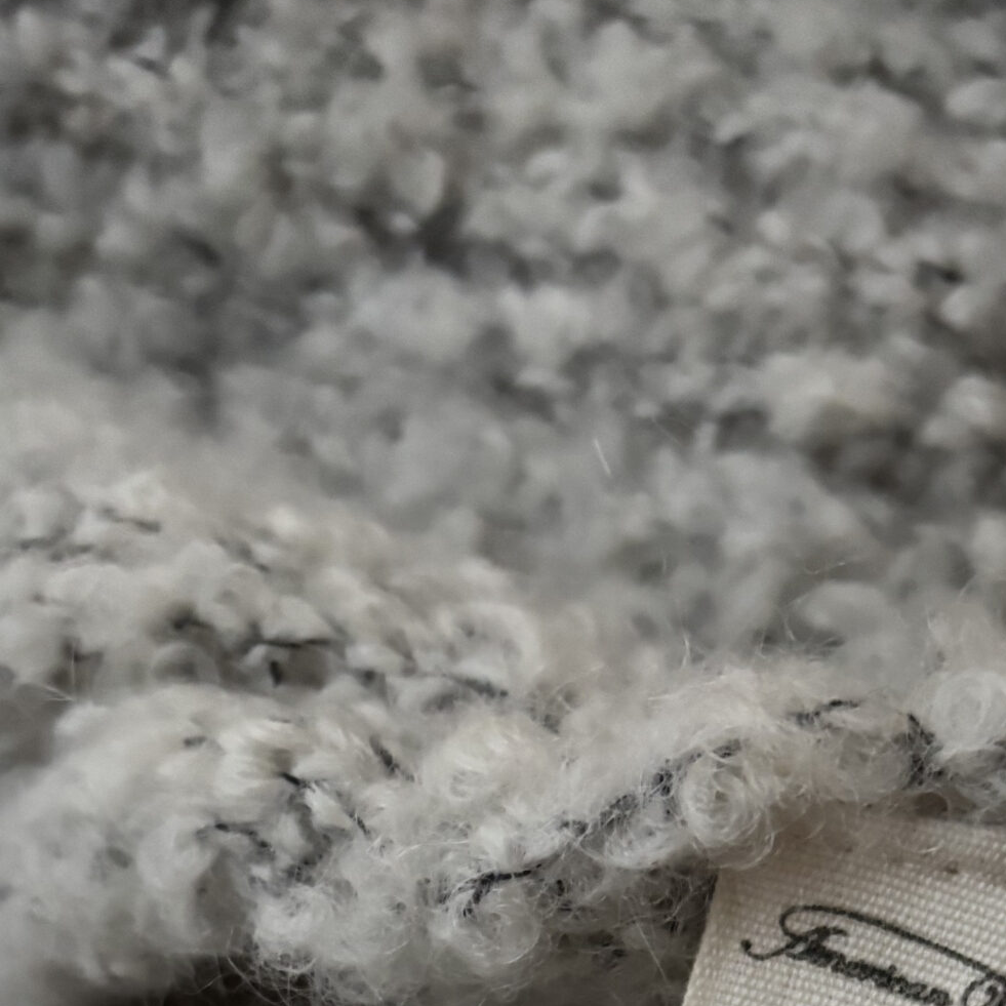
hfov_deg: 28.3
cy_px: 1305
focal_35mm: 60
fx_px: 1973
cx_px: 722
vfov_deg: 24.9
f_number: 1.6
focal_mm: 5.96
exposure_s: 1/25
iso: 640
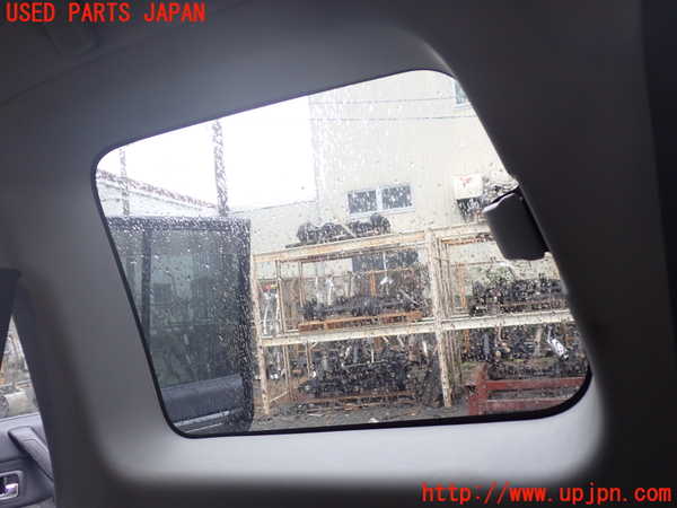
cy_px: 254
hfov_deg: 60.0
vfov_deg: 46.8
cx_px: 338
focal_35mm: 30
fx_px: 587
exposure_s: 1/50
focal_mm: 5.4
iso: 200
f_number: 2.3
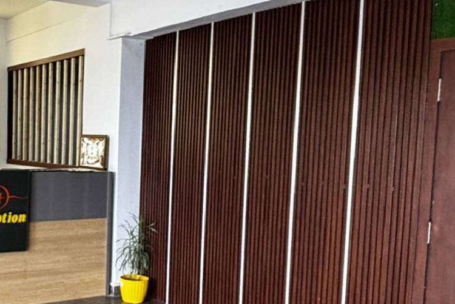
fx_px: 771
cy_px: 125
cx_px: 69
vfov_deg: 22.3
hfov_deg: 31.7
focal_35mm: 61
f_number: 4.5
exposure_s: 1/250
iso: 200
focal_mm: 30.5
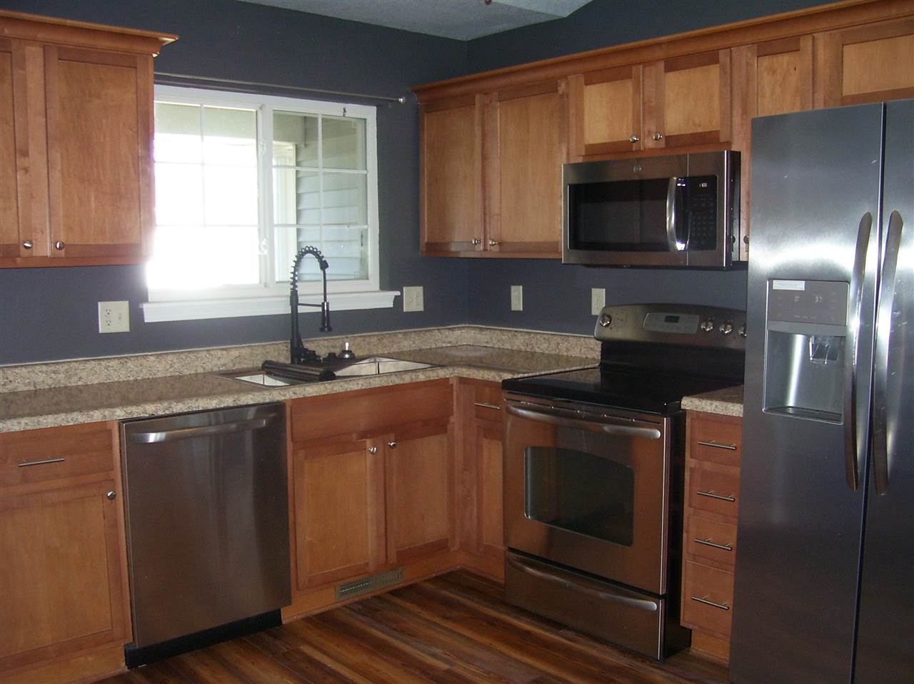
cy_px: 342
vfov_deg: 41.8
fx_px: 897
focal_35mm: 34
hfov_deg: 54.0
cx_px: 457
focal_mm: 5.6
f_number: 2.7
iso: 125
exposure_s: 1/60
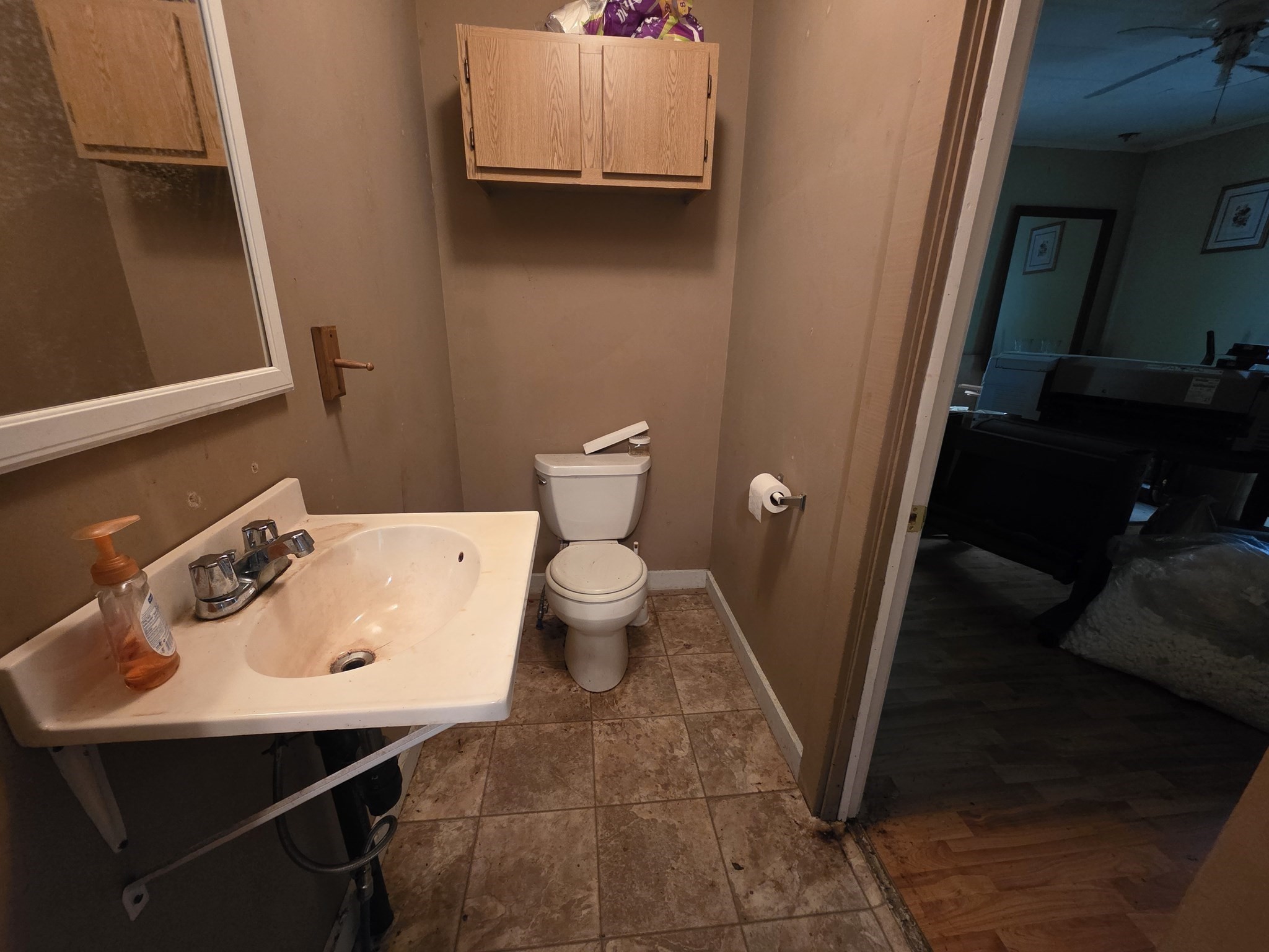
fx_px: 477
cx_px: 634
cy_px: 476
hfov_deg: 106.2
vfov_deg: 89.9
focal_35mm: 13
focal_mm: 2.2
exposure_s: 1/60
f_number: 1.9
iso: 800
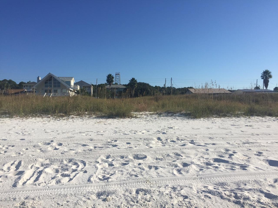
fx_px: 233
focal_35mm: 29
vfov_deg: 48.2
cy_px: 104
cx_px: 139
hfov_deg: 61.7
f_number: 2.2
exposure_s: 1/3300
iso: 32
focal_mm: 4.15
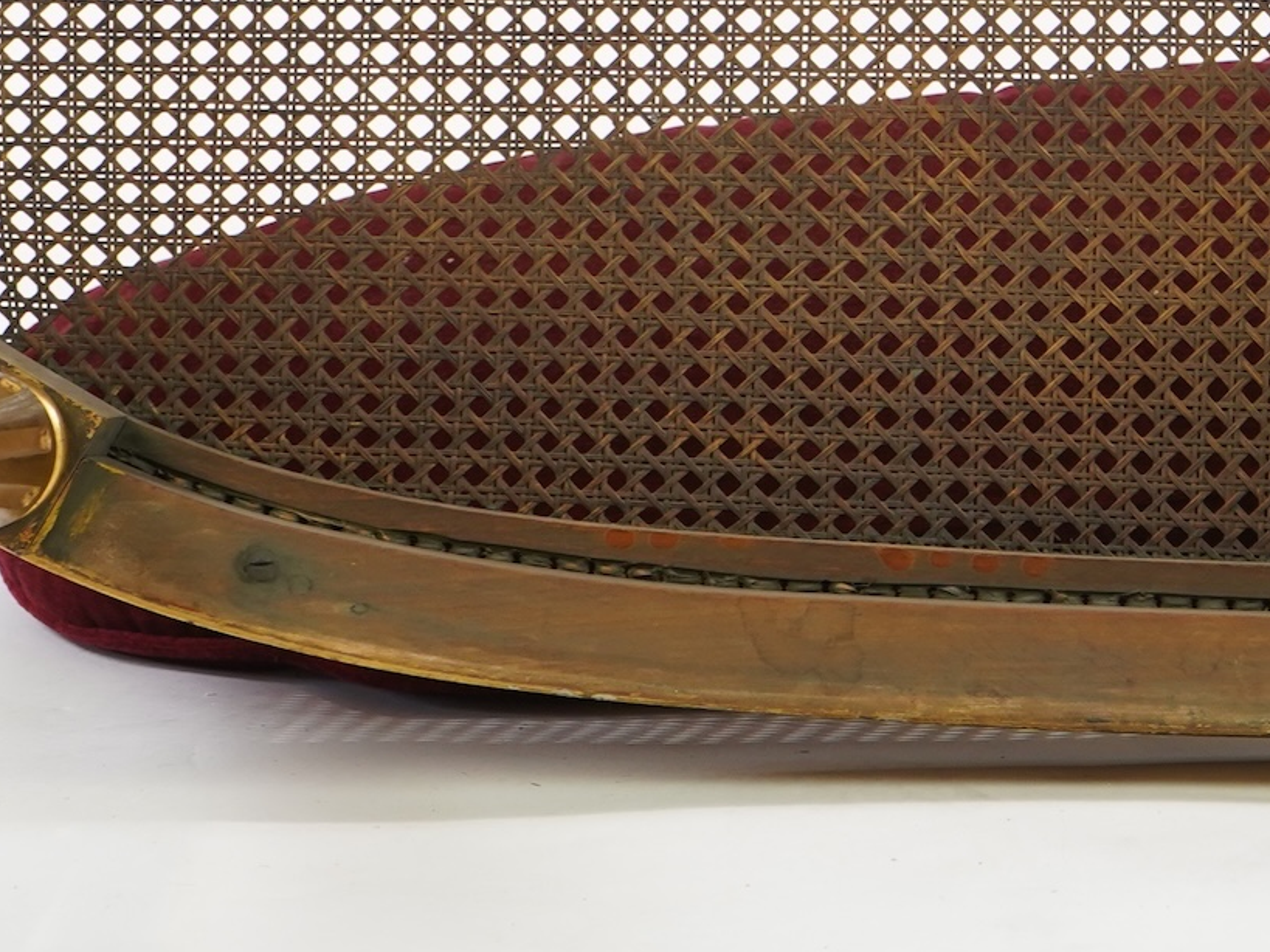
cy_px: -174
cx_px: 1304
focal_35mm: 169
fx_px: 6199
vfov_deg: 8.7
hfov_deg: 11.6
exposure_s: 1/60
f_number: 5
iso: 640
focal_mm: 48
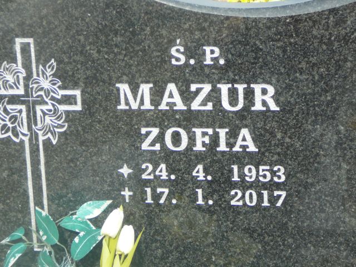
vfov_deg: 13.2
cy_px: 134
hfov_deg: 17.6
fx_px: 1152
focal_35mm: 112
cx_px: 178
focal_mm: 16.6
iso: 80
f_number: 3.9
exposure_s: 1/320
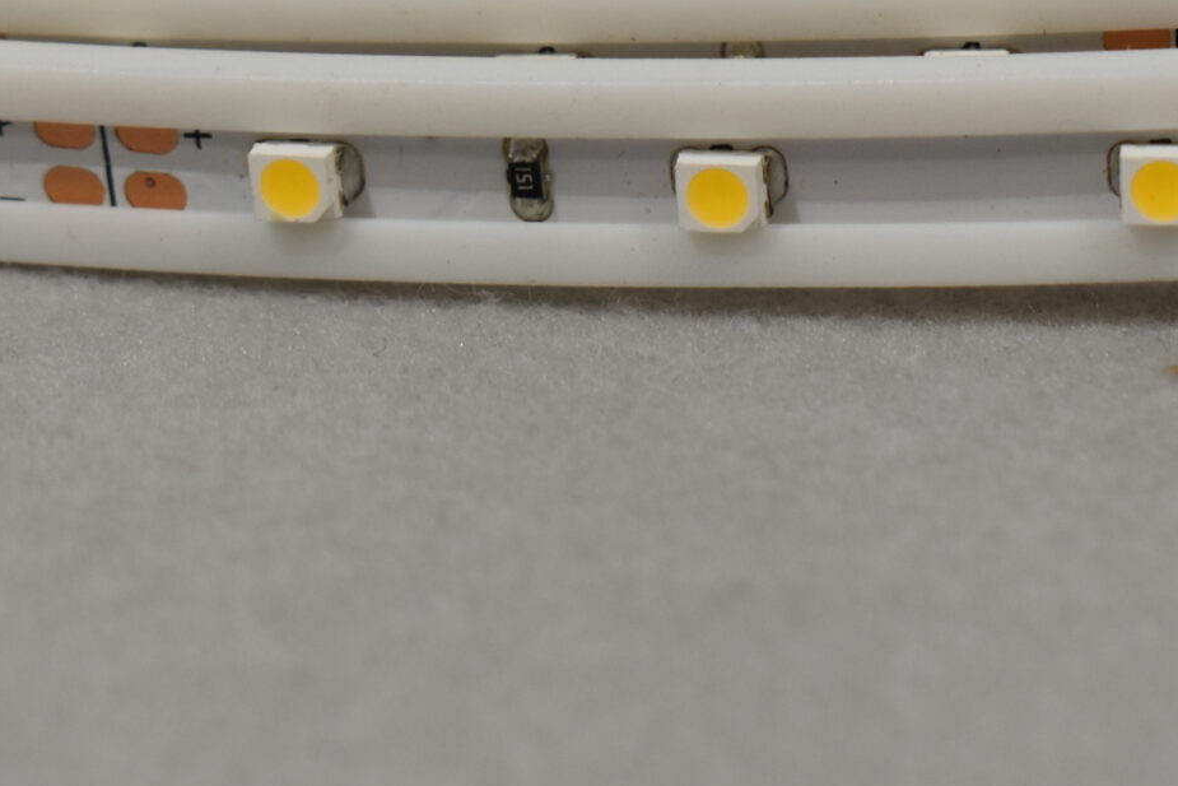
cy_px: -66
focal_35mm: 191
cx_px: 1383
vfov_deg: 7.2
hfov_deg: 10.6
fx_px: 6250
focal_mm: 46
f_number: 8
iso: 320
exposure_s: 1/60
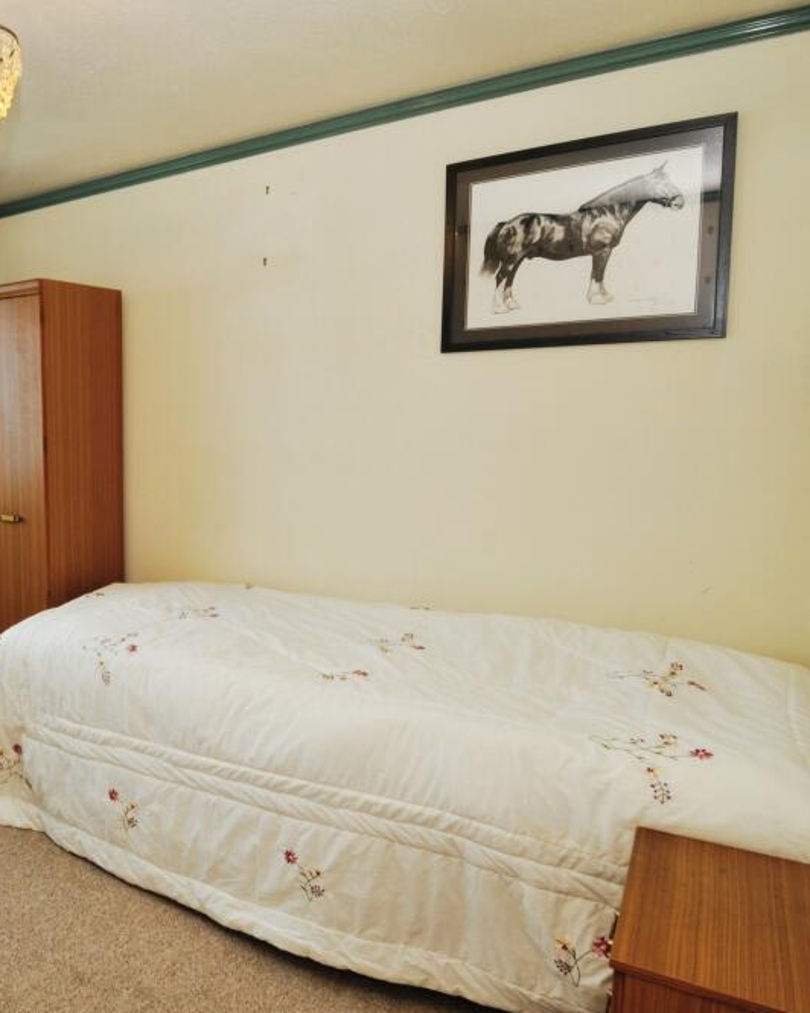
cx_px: 32
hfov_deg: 47.3
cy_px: 506
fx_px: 779
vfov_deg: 66.0
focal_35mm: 26
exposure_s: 1/13
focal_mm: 12
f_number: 7.1
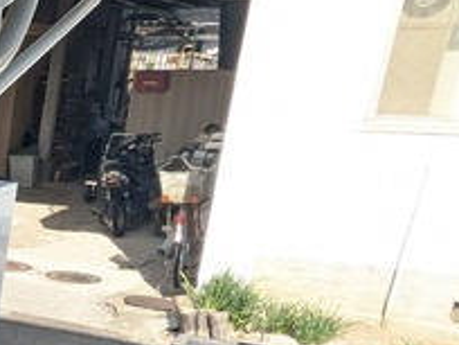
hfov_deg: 20.4
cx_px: -378
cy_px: 298
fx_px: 875
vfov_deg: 21.8
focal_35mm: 66
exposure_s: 1/563
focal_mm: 1.83
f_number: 2.2
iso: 49
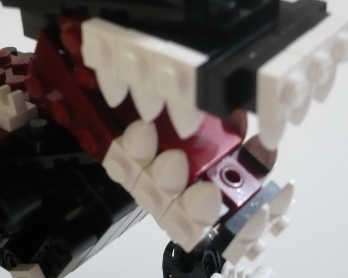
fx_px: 638
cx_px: 181
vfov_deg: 24.4
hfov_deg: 30.5
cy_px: 75
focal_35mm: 62
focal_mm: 5.8
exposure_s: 1/8
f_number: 2.8
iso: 250
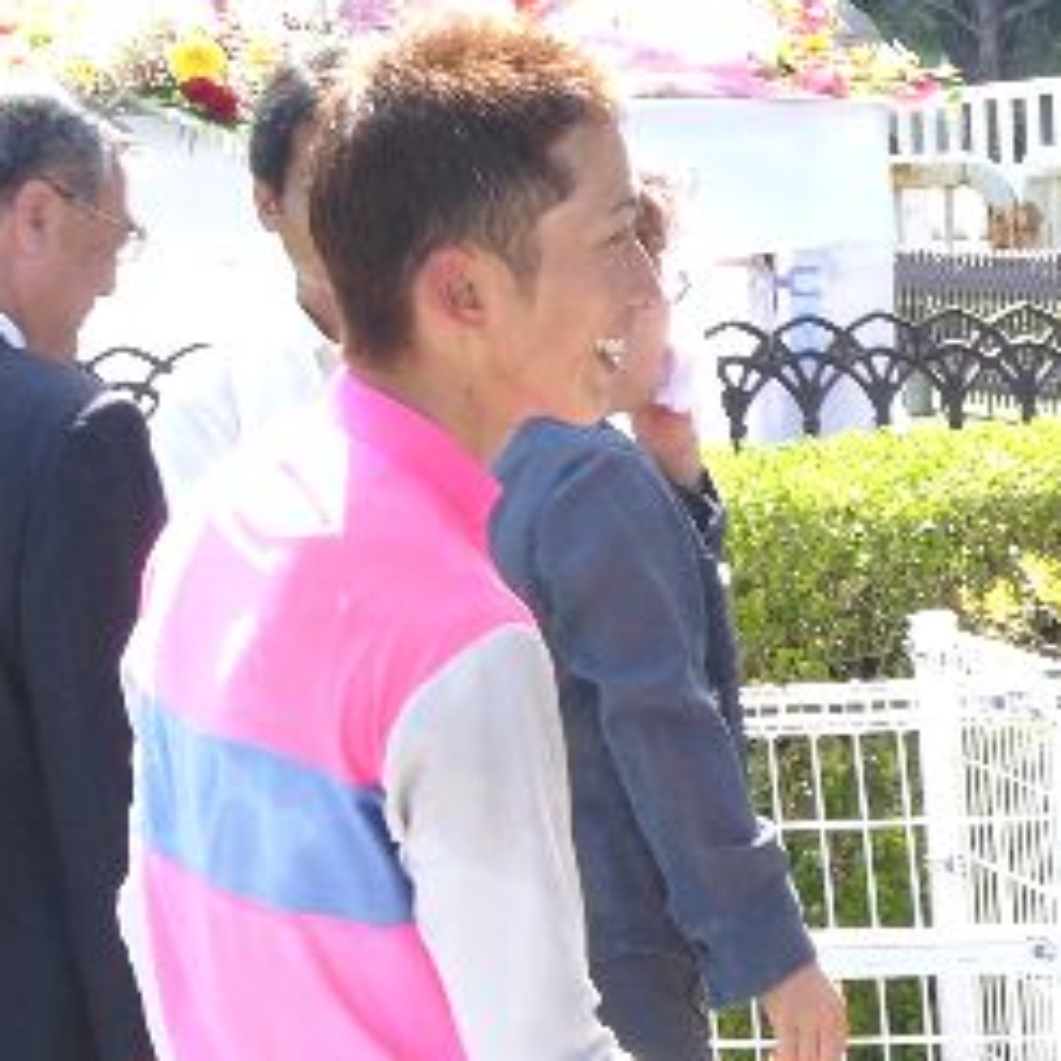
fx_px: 6901
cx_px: 1332
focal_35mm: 199
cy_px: 546
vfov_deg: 8.8
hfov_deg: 8.7
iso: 50
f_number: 4
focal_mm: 14.4
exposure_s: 1/100
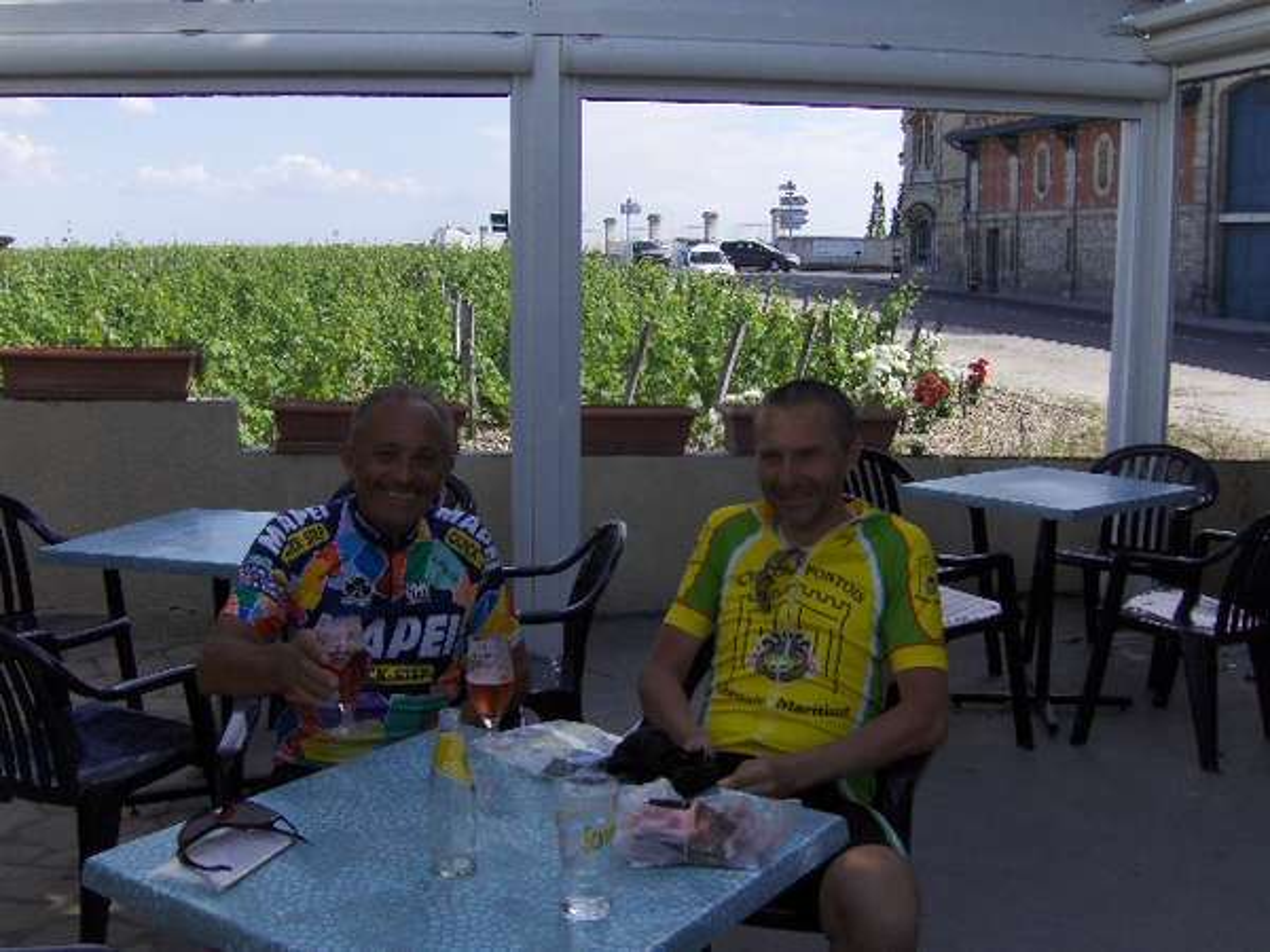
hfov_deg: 52.6
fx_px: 1284
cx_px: 635
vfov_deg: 40.7
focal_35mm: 35
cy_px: 476
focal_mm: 7.5
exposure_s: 1/769
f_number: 4.3
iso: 100
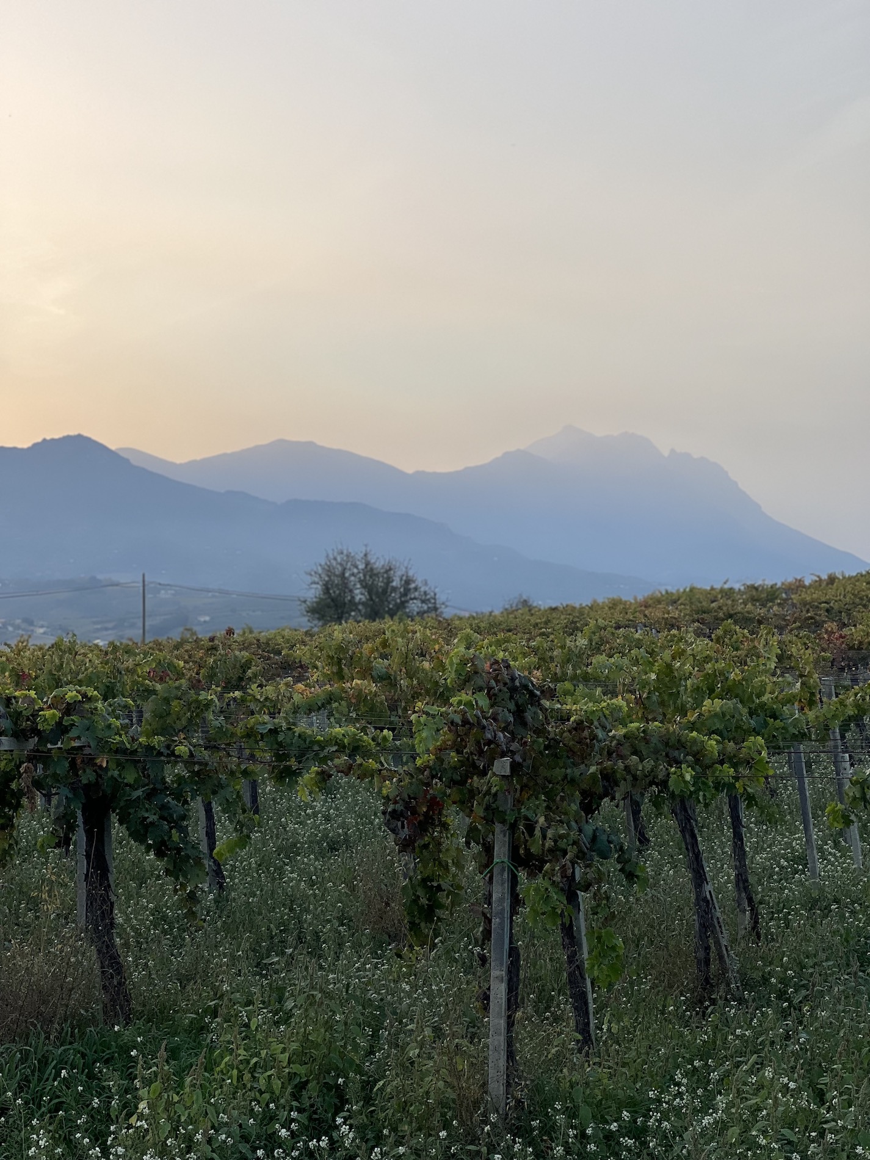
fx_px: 2580
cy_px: 580
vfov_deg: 25.3
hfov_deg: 19.1
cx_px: 435
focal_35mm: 77
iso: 32
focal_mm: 9
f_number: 2.8
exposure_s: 1/121
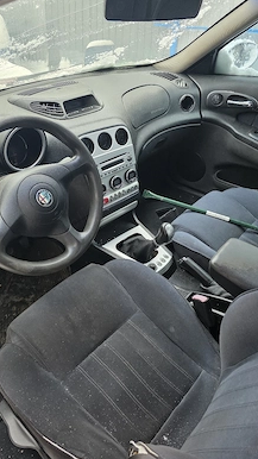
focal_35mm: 26
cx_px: 111
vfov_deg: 71.9
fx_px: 316
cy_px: 228
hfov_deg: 44.3
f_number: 1.7
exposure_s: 1/182
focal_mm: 6.3
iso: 160
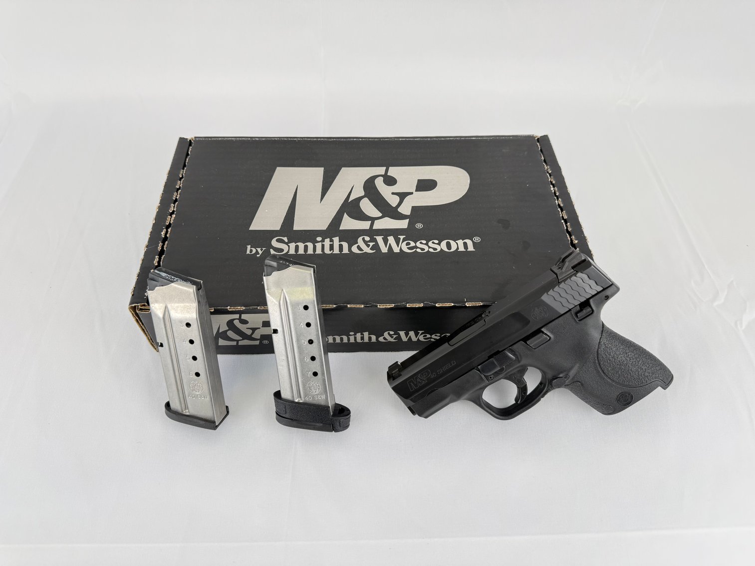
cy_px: 283
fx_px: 523
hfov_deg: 71.6
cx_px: 378
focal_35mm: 24
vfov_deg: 56.8
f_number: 1.78
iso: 80
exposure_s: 1/228
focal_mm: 6.76
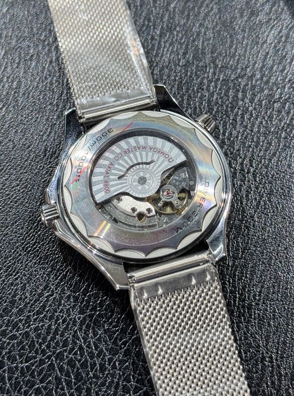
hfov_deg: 30.1
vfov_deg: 39.8
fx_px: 546
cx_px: 147
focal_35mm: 48
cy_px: 198
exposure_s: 1/127
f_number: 1.78
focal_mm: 6.76
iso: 50
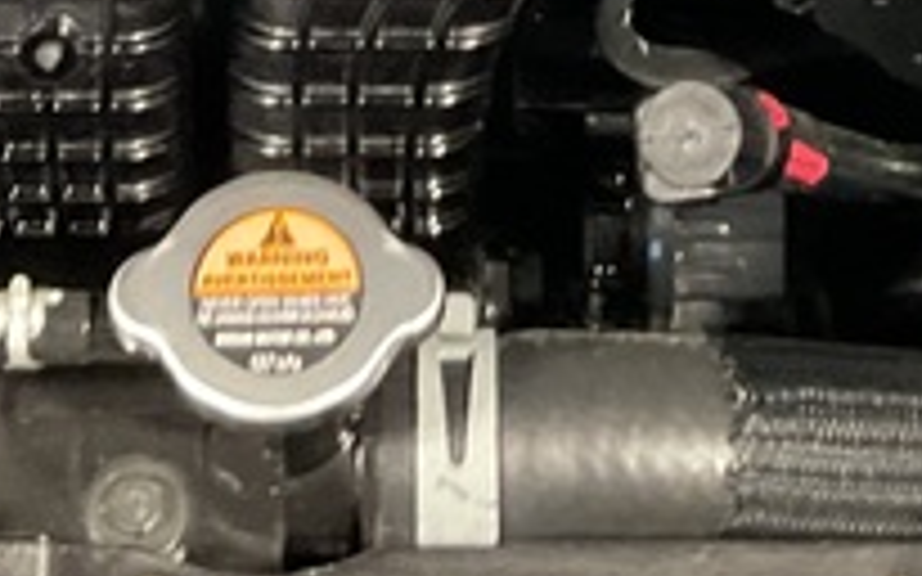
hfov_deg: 14.5
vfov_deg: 8.3
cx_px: 513
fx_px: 3617
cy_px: -828
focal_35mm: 144
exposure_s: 1/33
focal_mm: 3
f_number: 1.8
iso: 320
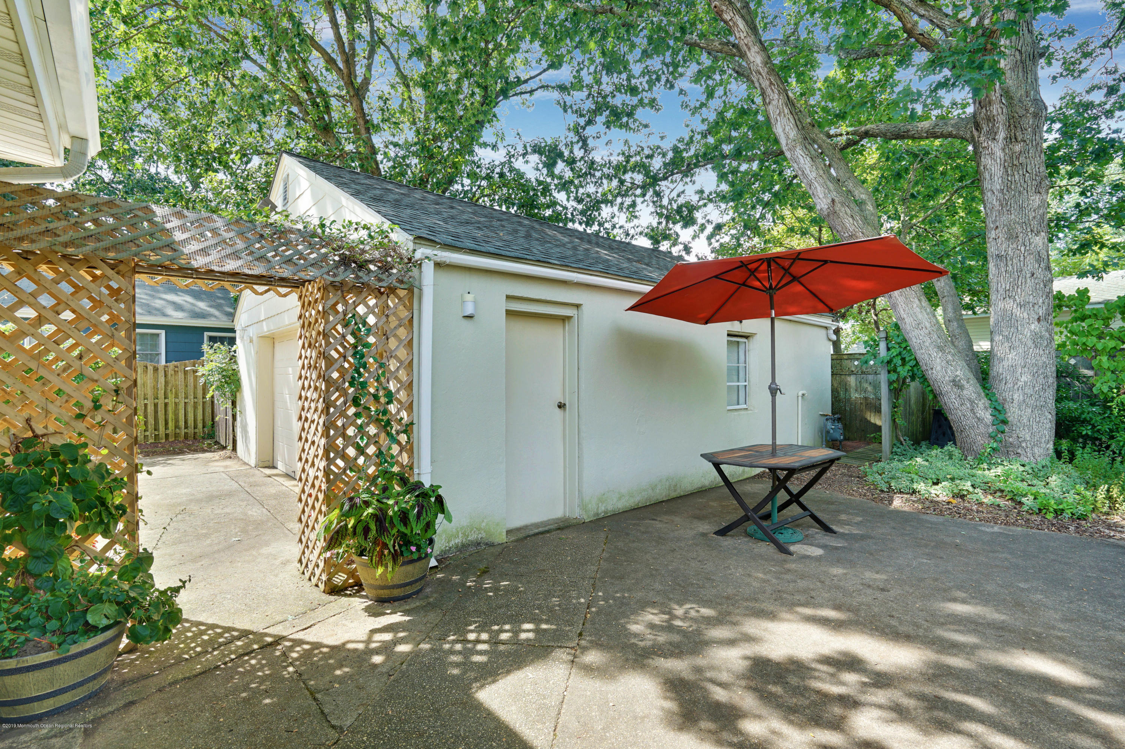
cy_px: 374
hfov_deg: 96.7
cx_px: 562
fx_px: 500
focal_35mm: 16
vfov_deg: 73.7
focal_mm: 16
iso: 200
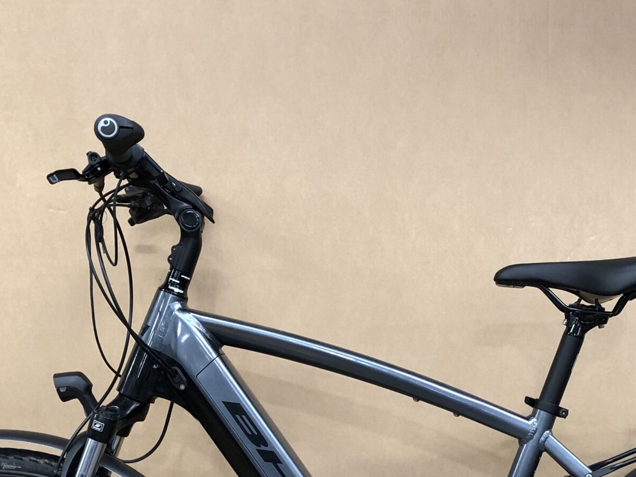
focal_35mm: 60
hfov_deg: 32.1
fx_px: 1102
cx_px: 394
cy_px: 466
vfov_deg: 23.5
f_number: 1.8
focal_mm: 3.99
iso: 40
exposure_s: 1/15
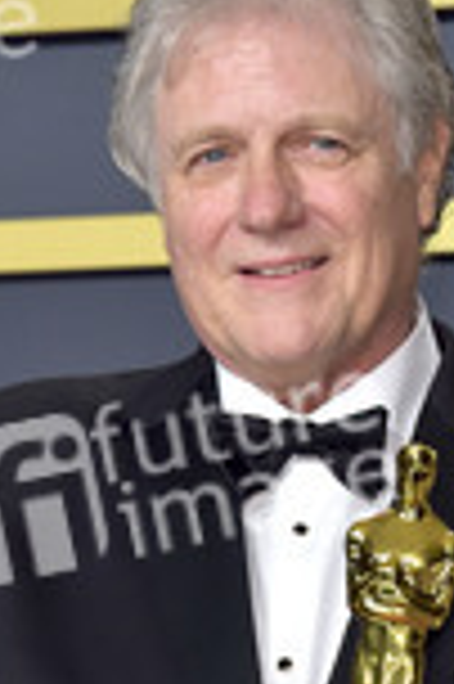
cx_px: 299
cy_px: 706
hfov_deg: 3.5
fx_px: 7508
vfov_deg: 5.2
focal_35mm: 396
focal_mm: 150
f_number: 7.1
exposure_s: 1/250
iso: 640
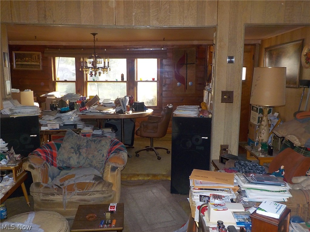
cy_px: 116
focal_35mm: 30
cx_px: 155
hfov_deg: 60.0
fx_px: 269
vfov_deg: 46.8
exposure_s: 1/30
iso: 280
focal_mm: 4.1
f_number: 3.3
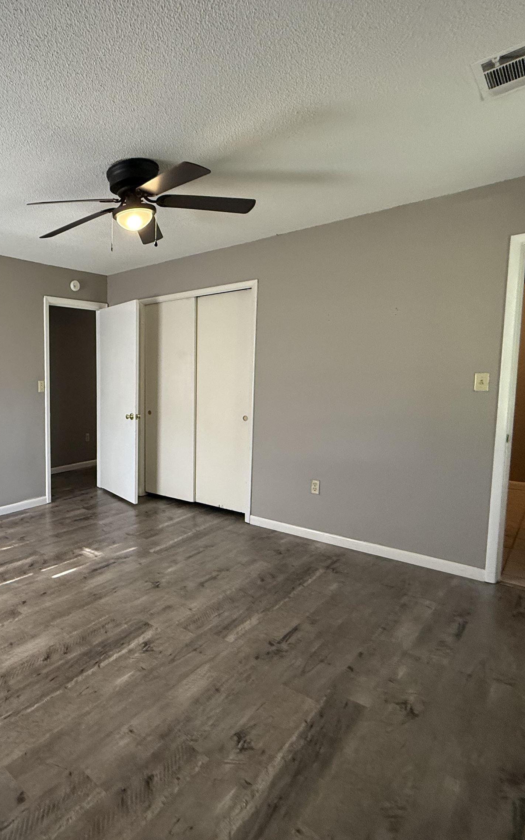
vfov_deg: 85.1
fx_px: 458
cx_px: 83
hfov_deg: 54.3
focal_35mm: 20
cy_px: 418
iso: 320
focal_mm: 2.22
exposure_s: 1/120
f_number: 2.2
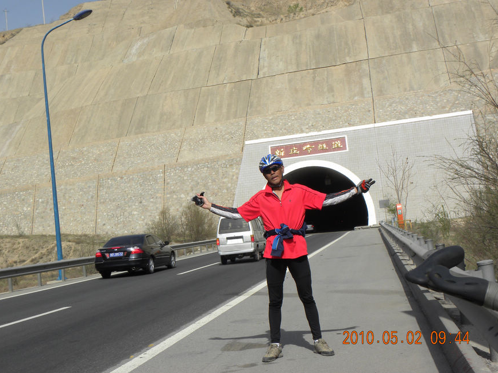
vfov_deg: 27.0
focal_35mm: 54
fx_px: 777
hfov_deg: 35.5
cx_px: 243
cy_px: 184
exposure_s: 1/350
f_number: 6.3
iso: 64
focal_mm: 9.2
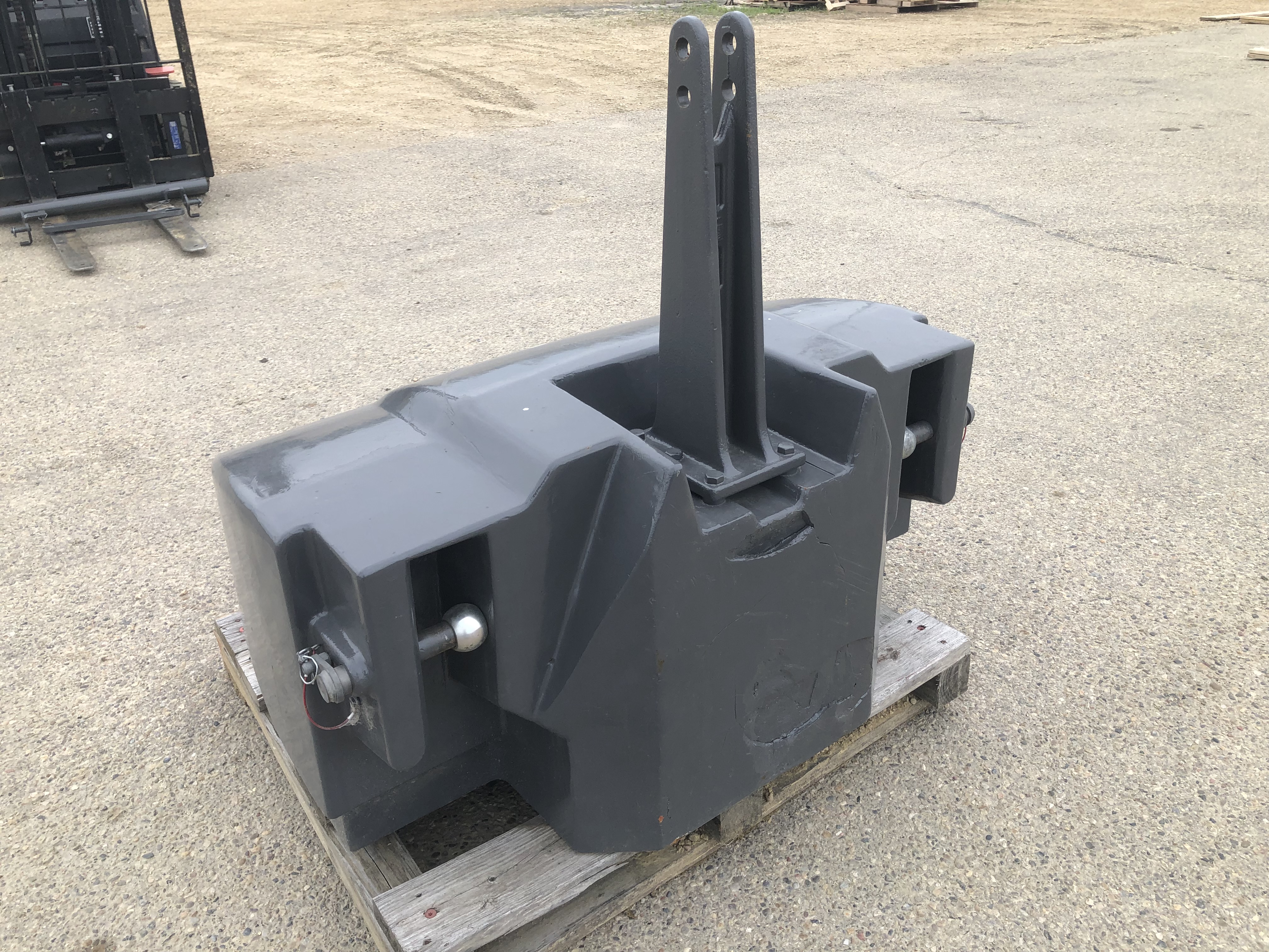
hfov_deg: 63.4
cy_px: 476
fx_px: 1026
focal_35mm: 28
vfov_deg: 49.7
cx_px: 634
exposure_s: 1/390
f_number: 1.8
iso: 20
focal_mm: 3.99
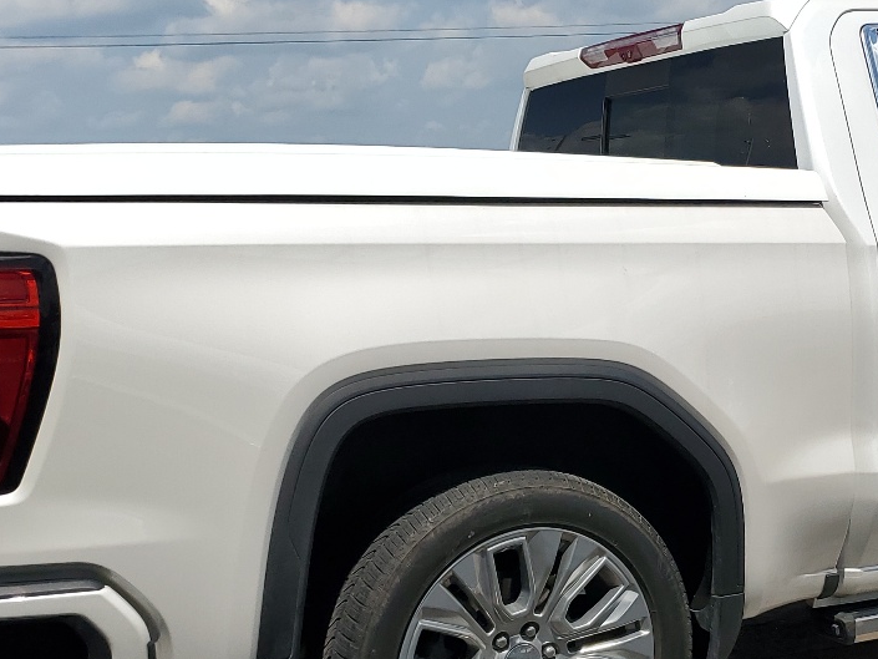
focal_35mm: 59
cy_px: 466
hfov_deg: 31.9
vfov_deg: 24.6
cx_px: 694
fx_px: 1497
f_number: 1.5
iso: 50
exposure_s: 1/5000
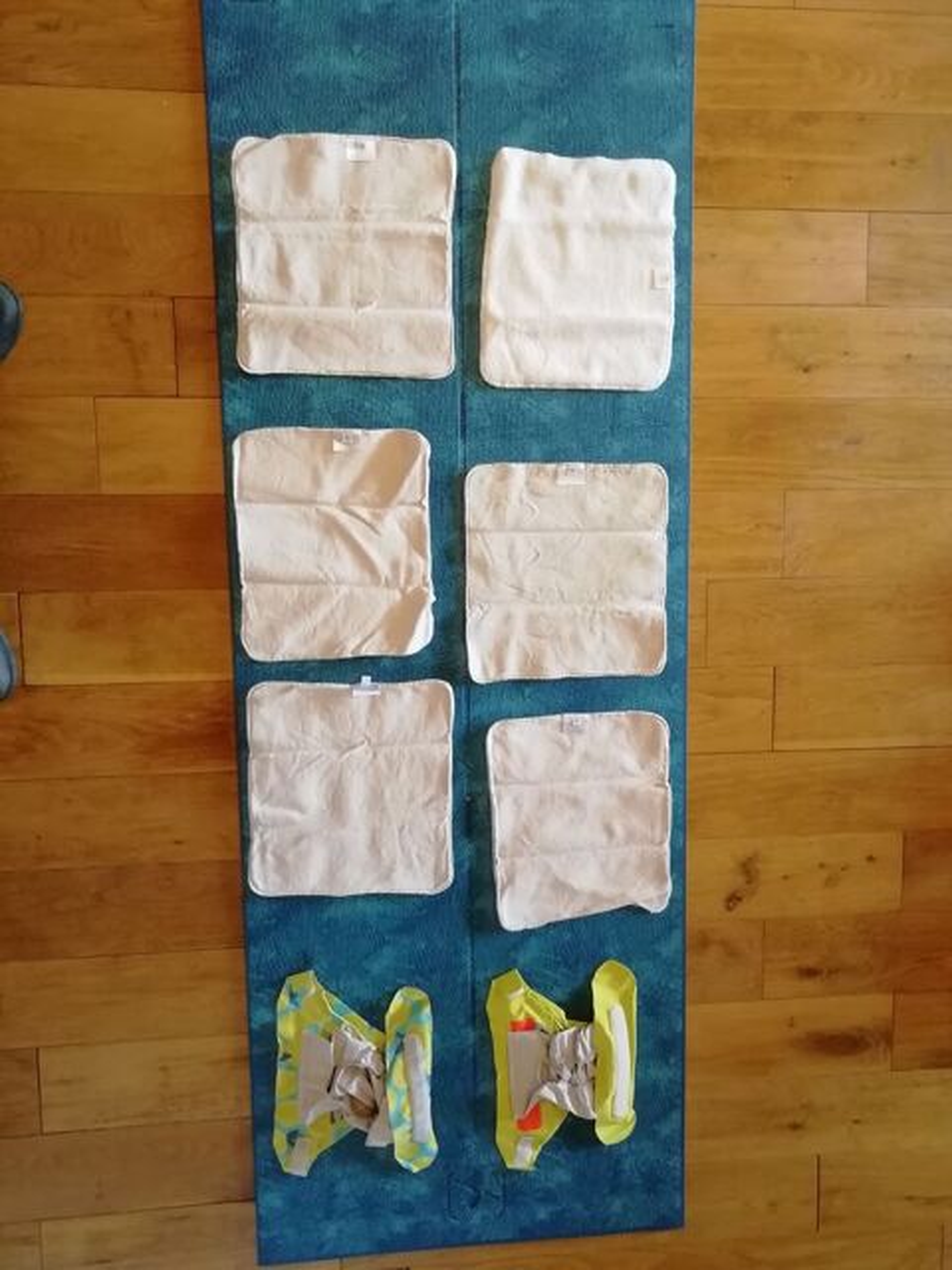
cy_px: 635
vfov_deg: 67.3
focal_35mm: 26
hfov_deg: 53.1
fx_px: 953
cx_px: 476
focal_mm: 3.21
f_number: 2.2
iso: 250
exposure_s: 1/33.3
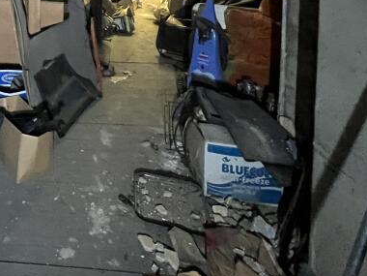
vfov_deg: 32.3
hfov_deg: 42.2
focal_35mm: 35
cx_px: -32
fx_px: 371
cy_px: -69
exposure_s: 1/25
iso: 800
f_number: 1.8
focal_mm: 1.57
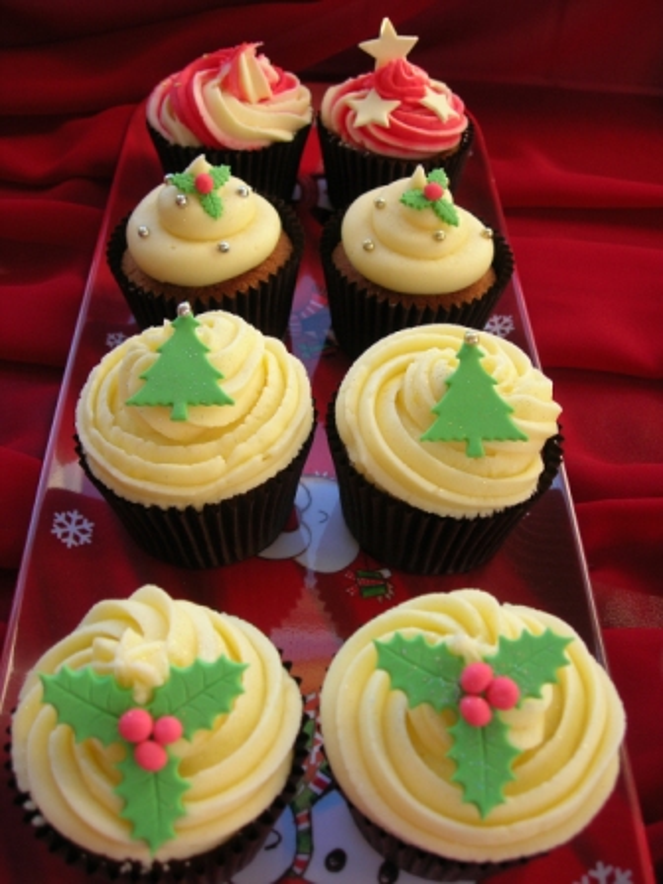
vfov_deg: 49.0
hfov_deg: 37.7
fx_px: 970
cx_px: 332
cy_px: 442
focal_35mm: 38
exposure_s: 1/107
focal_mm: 7.8
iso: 64
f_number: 2.8
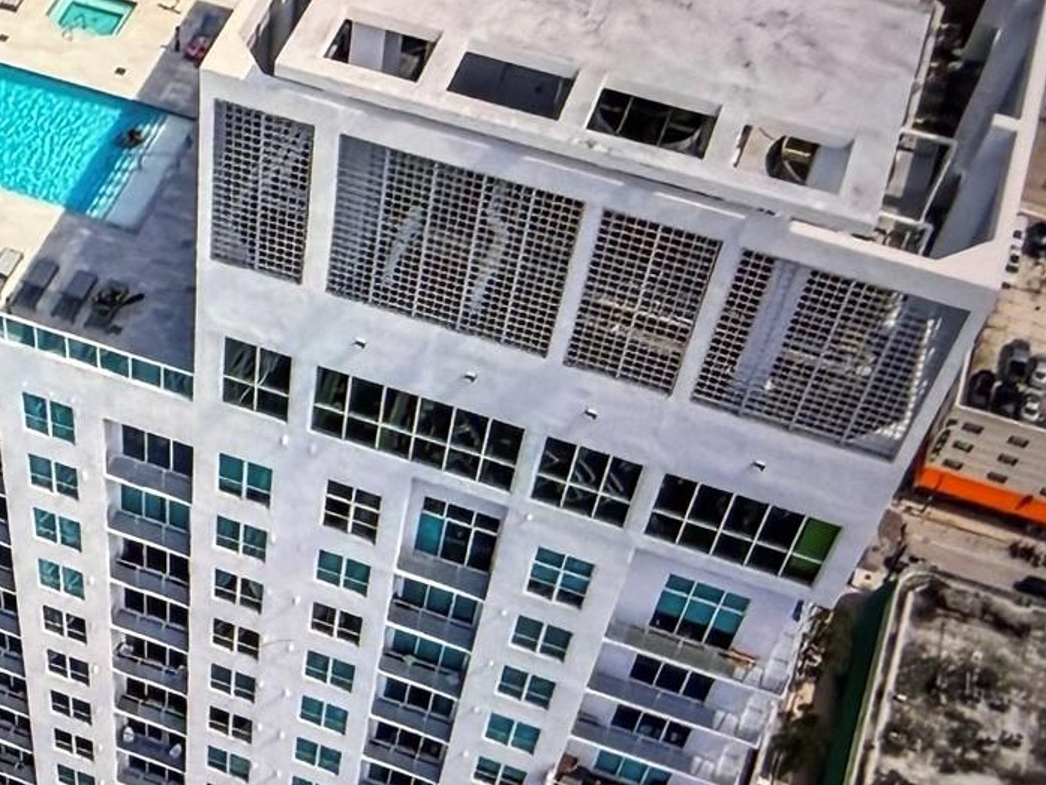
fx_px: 1663
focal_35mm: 55
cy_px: 354
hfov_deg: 32.8
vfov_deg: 26.6
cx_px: 61
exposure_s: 1/120
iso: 250
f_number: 2.2
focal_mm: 2.22
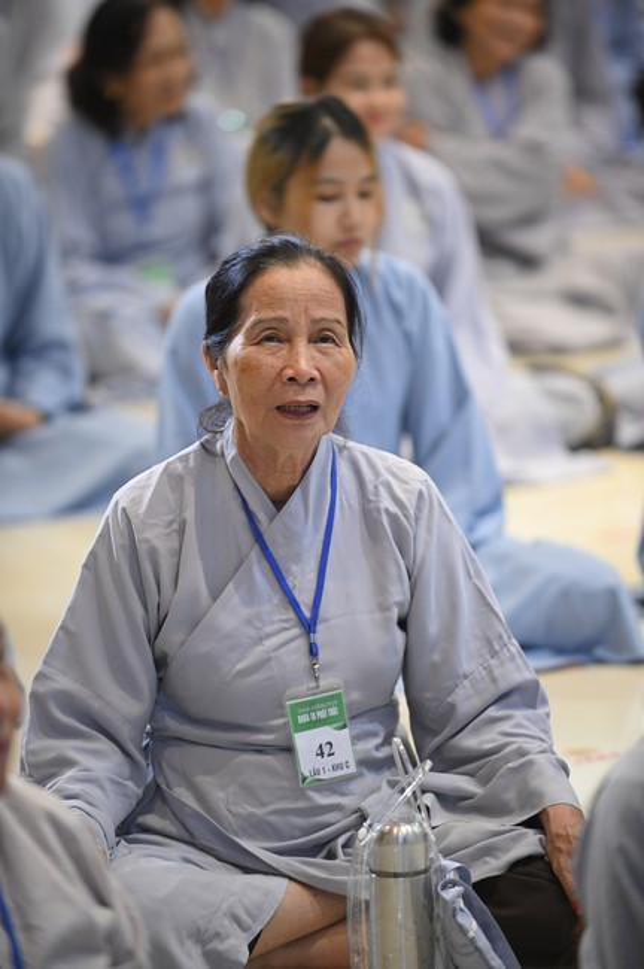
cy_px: 484
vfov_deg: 10.3
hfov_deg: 6.9
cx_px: 322
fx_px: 5378
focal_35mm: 200
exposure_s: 1/200
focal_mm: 200
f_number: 3.2
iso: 3200
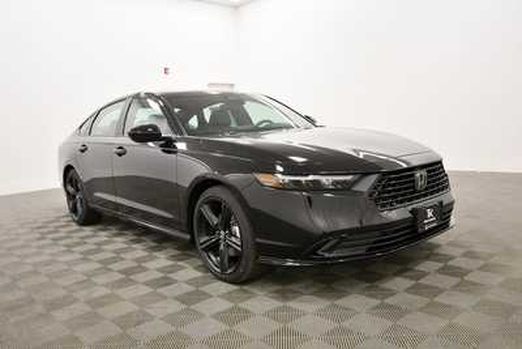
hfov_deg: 61.9
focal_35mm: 30
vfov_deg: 43.6
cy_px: 174
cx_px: 261
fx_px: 435
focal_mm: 20
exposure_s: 1/125
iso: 1250
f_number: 5.6
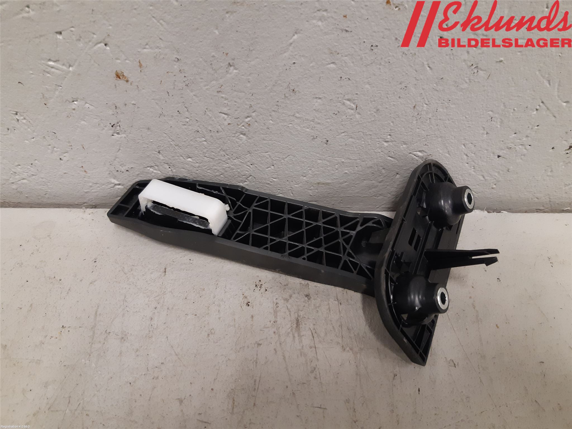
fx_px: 430
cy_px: 214
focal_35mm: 26
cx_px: 286
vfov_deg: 53.1
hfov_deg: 67.3
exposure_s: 1/50
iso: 200
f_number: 1.7
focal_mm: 3.93
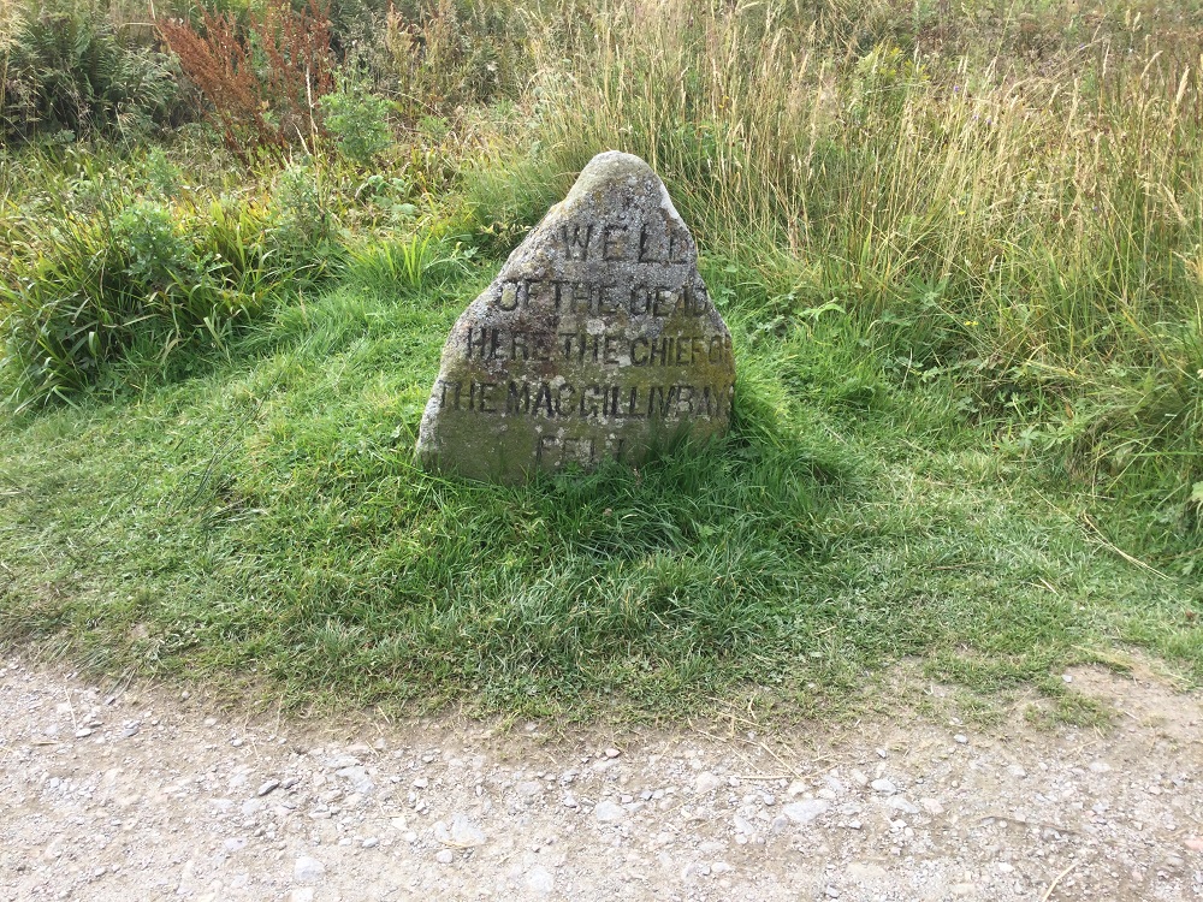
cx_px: 602
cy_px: 451
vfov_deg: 45.4
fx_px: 1077
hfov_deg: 58.4
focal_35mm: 31
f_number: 2.4
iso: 25
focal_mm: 3.3
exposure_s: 1/394
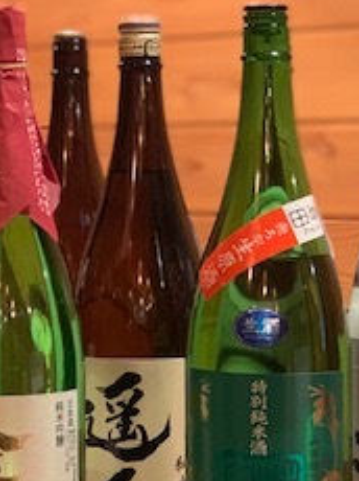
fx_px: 2009
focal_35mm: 145
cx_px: 13
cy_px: 184
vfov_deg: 13.6
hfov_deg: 10.1
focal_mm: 6
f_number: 2.4
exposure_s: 1/25
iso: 640
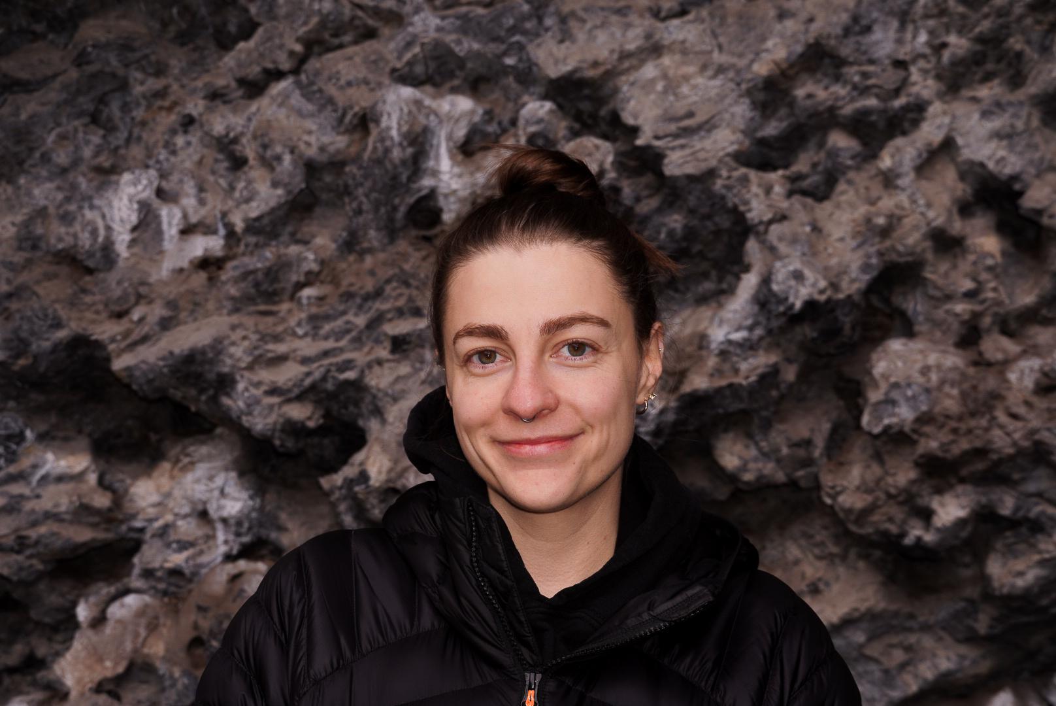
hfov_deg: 33.4
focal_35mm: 60
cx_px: 528
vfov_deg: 22.7
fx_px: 1761
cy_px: 353
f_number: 7.1
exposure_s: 1/160
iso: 100
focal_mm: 40
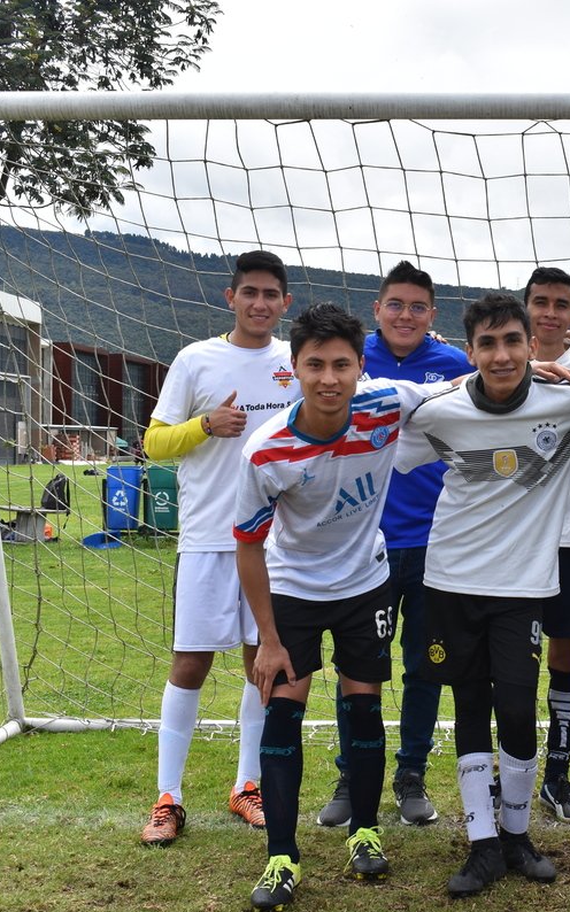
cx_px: 572
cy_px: 458
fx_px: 1436
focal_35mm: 58
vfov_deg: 35.2
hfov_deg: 21.6
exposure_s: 1/500
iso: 200
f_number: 8
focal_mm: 25
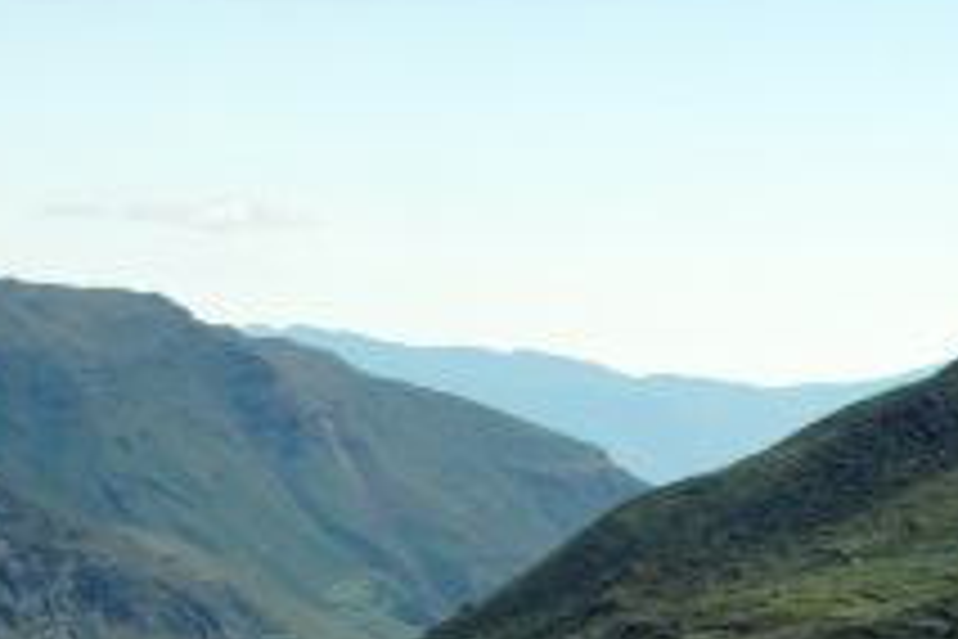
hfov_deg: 14.6
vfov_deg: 9.7
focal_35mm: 138
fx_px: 3672
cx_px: 933
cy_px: 909
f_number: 7.1
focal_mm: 28
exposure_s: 1/100
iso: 100
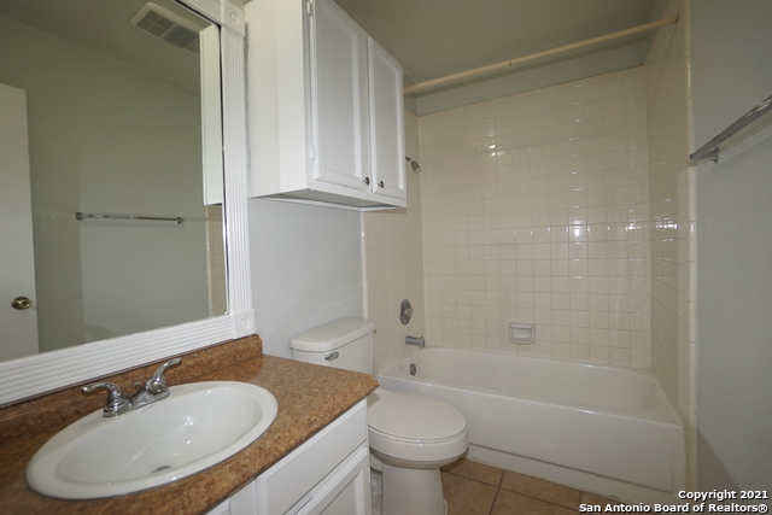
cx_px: 386
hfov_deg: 100.4
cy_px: 258
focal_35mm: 15
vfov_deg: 77.4
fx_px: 322
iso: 400
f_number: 4
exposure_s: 1/60
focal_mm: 10
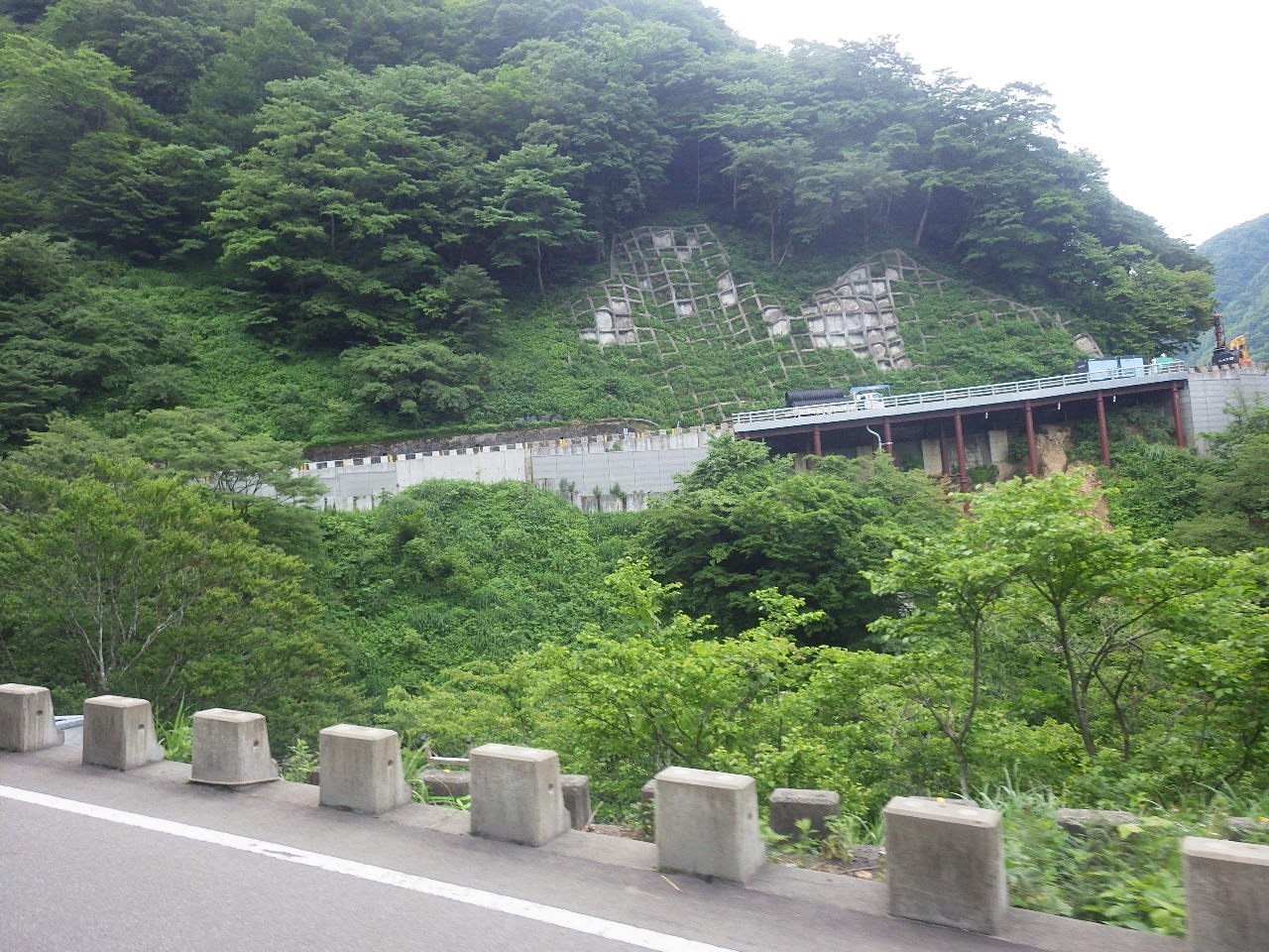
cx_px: 634
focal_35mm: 25
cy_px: 476
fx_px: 916
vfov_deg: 54.9
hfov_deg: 69.4
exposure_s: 1/250
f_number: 2.8
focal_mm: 4.5
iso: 250
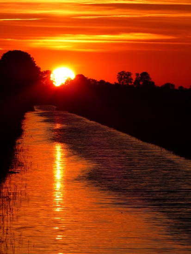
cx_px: 96
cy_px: 127
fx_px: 2536
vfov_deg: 5.7
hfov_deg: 4.3
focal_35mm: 345
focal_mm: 62.1
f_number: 4.5
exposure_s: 1/1600
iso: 100
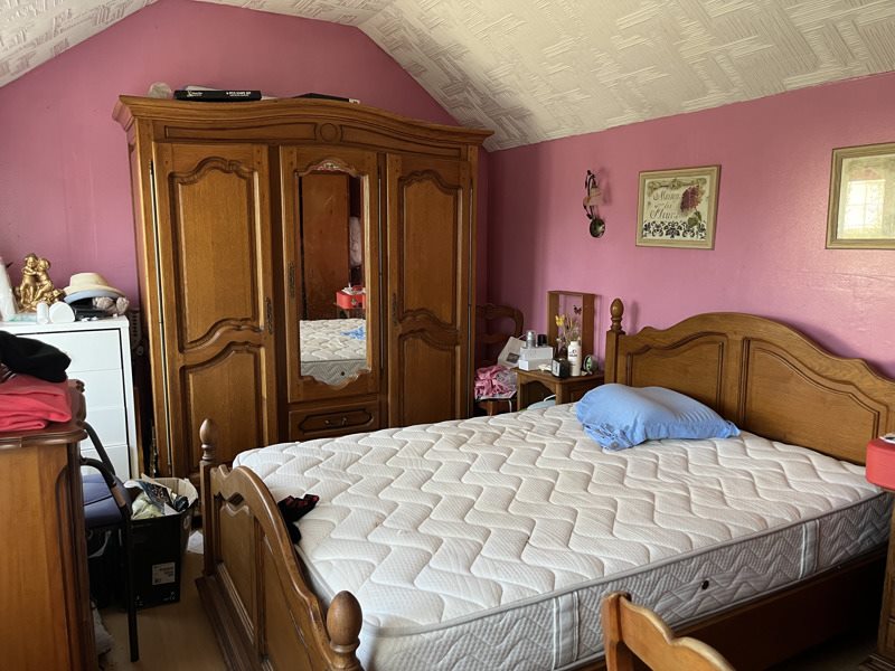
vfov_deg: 53.1
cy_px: 336
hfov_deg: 67.3
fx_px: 672
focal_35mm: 26
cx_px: 448
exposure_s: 1/60
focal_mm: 5.1
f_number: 1.6
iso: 125
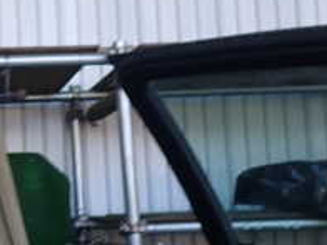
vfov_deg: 16.1
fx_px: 869
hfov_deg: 19.7
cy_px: 113
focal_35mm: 92
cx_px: -88
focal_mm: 5.4
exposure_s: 1/30
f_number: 6.3
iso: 125
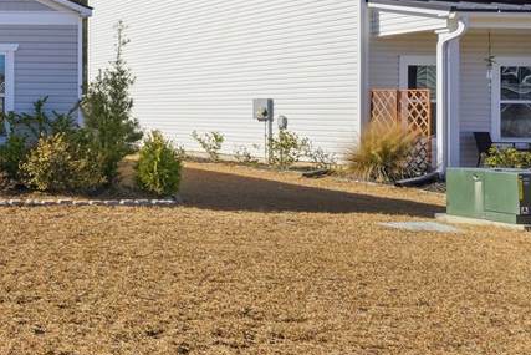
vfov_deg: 27.8
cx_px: -240
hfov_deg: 28.7
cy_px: 97
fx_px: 708
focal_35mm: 48
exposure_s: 1/8000
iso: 320
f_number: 9
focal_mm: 16
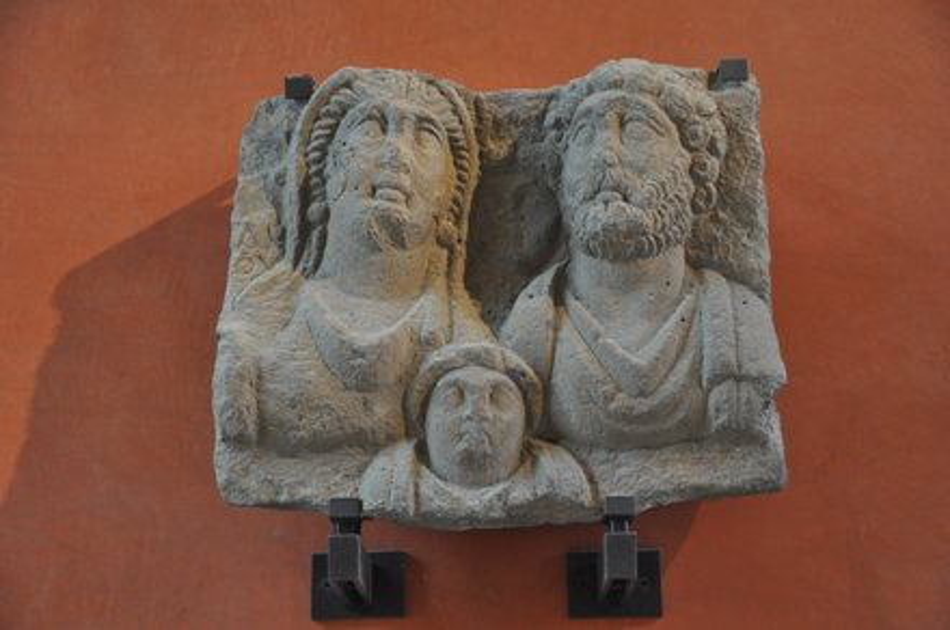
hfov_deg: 26.0
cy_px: 315
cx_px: 475
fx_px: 2055
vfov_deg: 17.4
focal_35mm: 78
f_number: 4.8
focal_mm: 52
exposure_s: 1/40
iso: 640
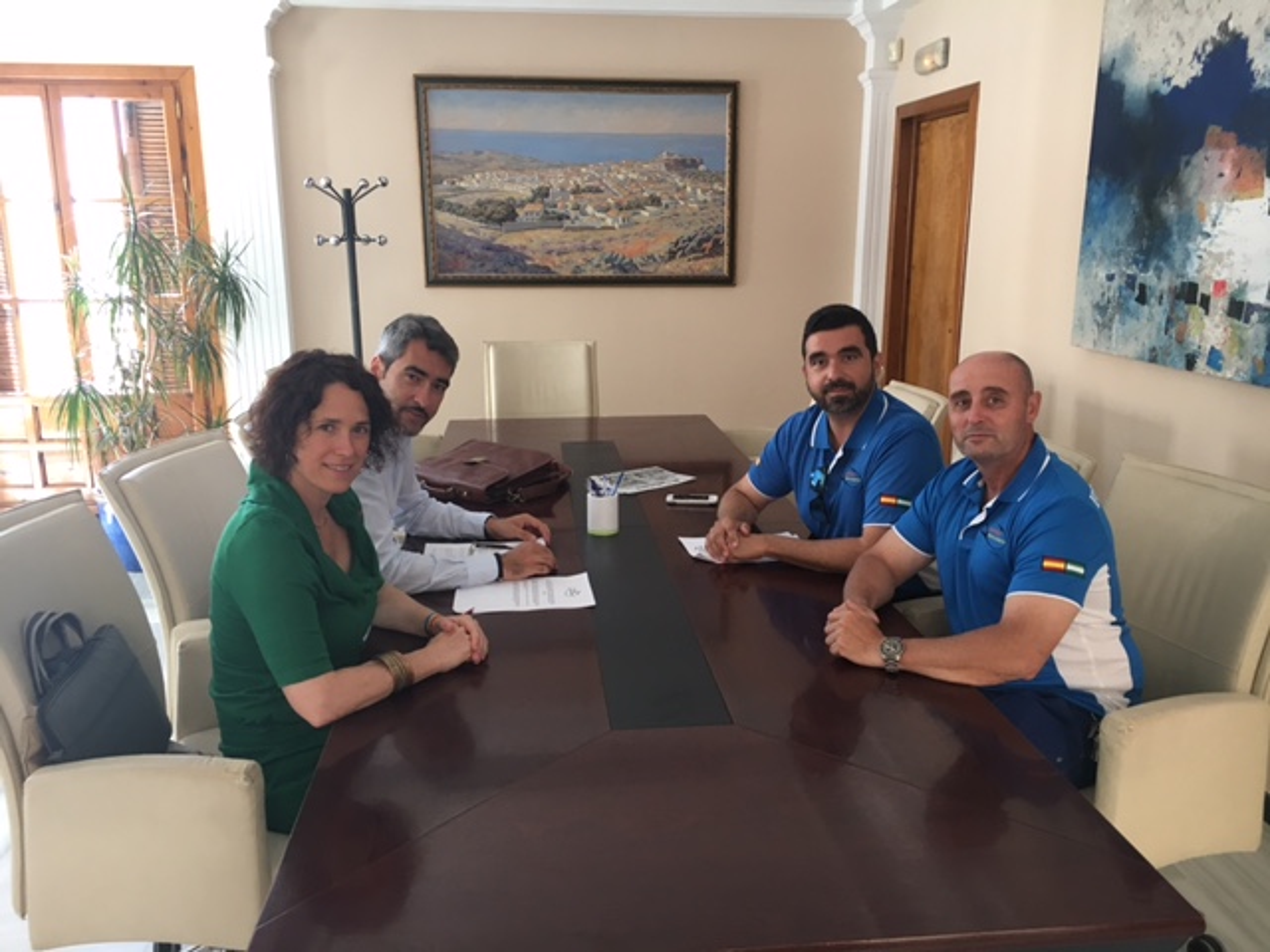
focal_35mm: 29
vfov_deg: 48.2
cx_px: 635
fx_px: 1064
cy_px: 476
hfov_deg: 61.7
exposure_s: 1/33
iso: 100
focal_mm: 4.15
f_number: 2.2
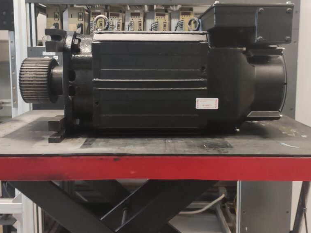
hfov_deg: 52.6
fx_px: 314
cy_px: 91
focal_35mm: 35
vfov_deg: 40.5
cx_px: 155
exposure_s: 1/33
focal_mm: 4.77
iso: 760
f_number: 1.75
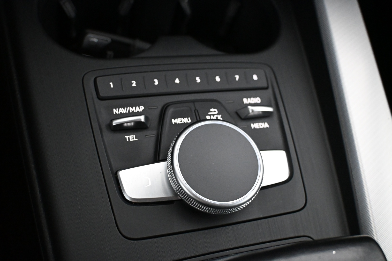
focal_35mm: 37
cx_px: 196
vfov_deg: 36.2
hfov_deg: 52.2
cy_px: 130
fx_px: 400
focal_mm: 24.5
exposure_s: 1/40
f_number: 4.2
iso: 5000
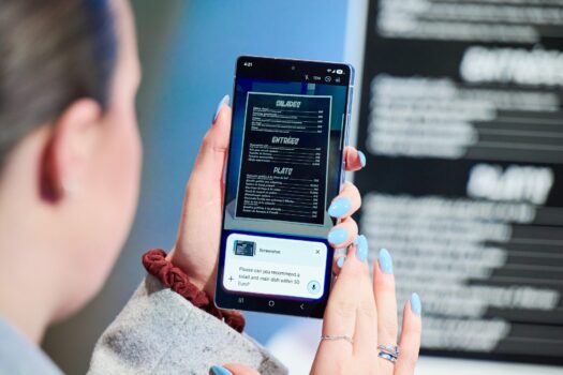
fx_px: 3128
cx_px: 282
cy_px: 188
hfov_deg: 10.3
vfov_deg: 6.9
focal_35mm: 200
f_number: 4
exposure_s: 1/160
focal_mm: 200
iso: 1000
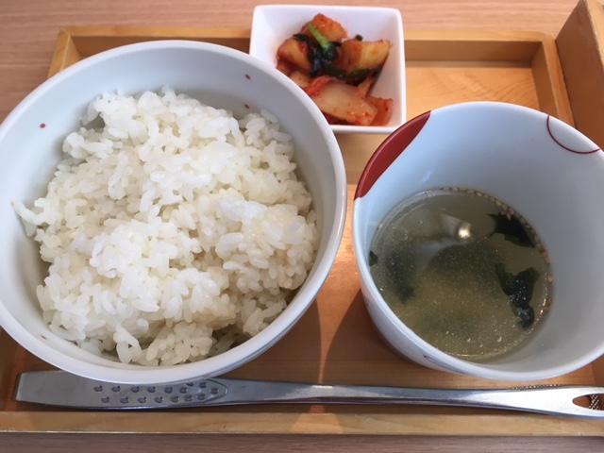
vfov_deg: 48.2
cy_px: 226
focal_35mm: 29
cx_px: 302
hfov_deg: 61.7
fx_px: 506
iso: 25
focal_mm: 4.15
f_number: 2.2
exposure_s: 1/40
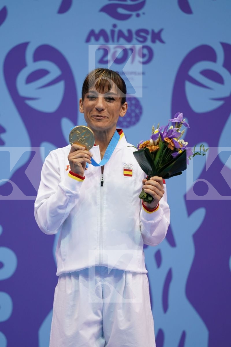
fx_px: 5775
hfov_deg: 2.3
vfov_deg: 3.4
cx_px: 116
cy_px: 174
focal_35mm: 600
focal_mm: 400
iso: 500
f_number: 2.8
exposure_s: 1/500
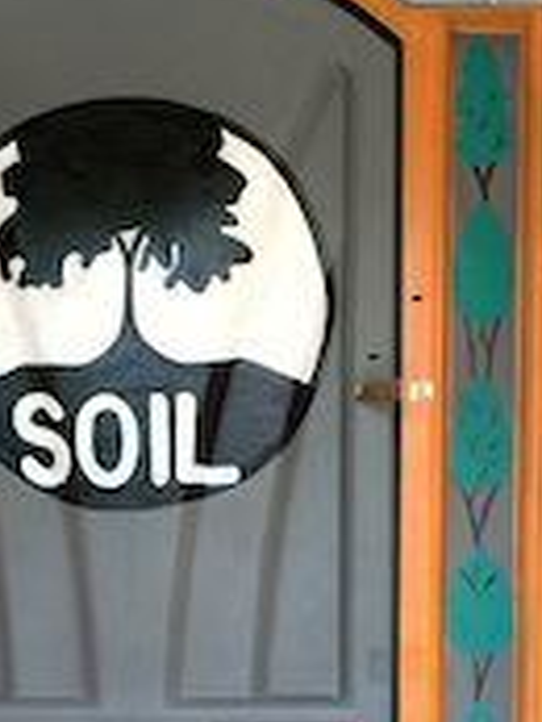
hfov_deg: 17.8
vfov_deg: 22.7
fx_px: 1731
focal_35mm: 83
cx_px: 279
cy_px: 701
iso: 50
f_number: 2.2
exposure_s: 1/30
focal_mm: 4.12
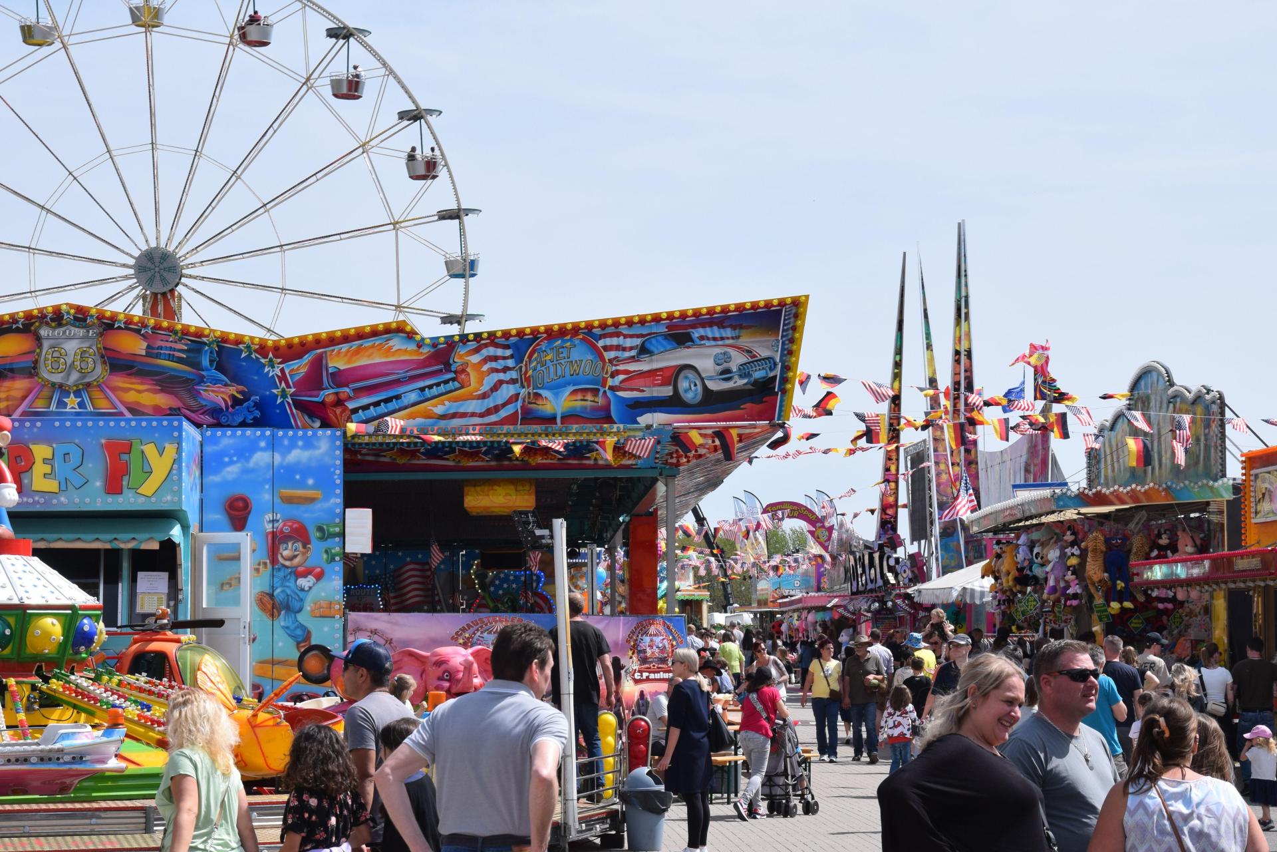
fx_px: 3086
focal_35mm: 87
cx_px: 638
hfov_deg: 23.4
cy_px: 426
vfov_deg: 15.7
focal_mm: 58
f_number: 10
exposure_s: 1/400
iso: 200
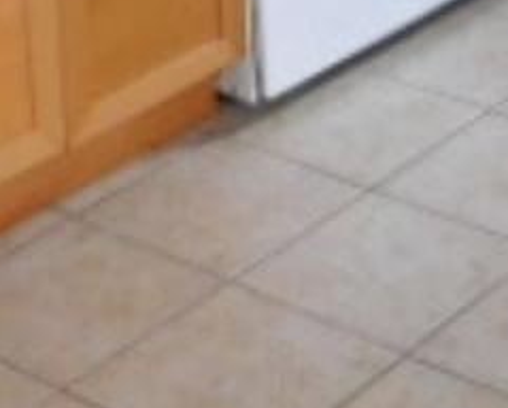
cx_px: 576
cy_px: -314
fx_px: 2033
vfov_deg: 10.8
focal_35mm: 135
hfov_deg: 13.9
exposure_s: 1/30
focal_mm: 4
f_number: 3
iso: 360
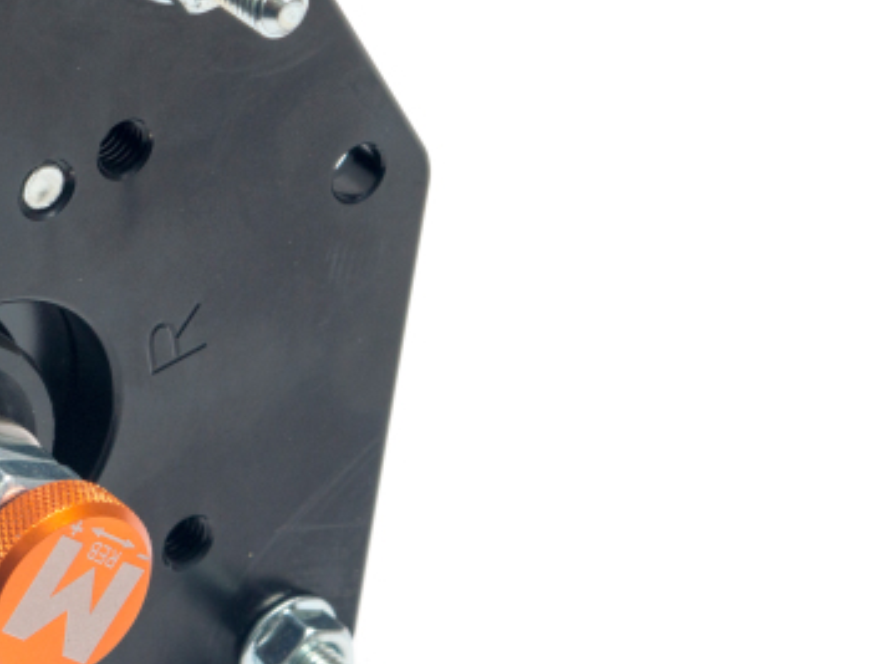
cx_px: -32
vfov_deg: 8.3
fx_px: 4558
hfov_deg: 11.0
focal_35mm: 178
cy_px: 408
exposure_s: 1/15
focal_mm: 55
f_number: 9
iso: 100
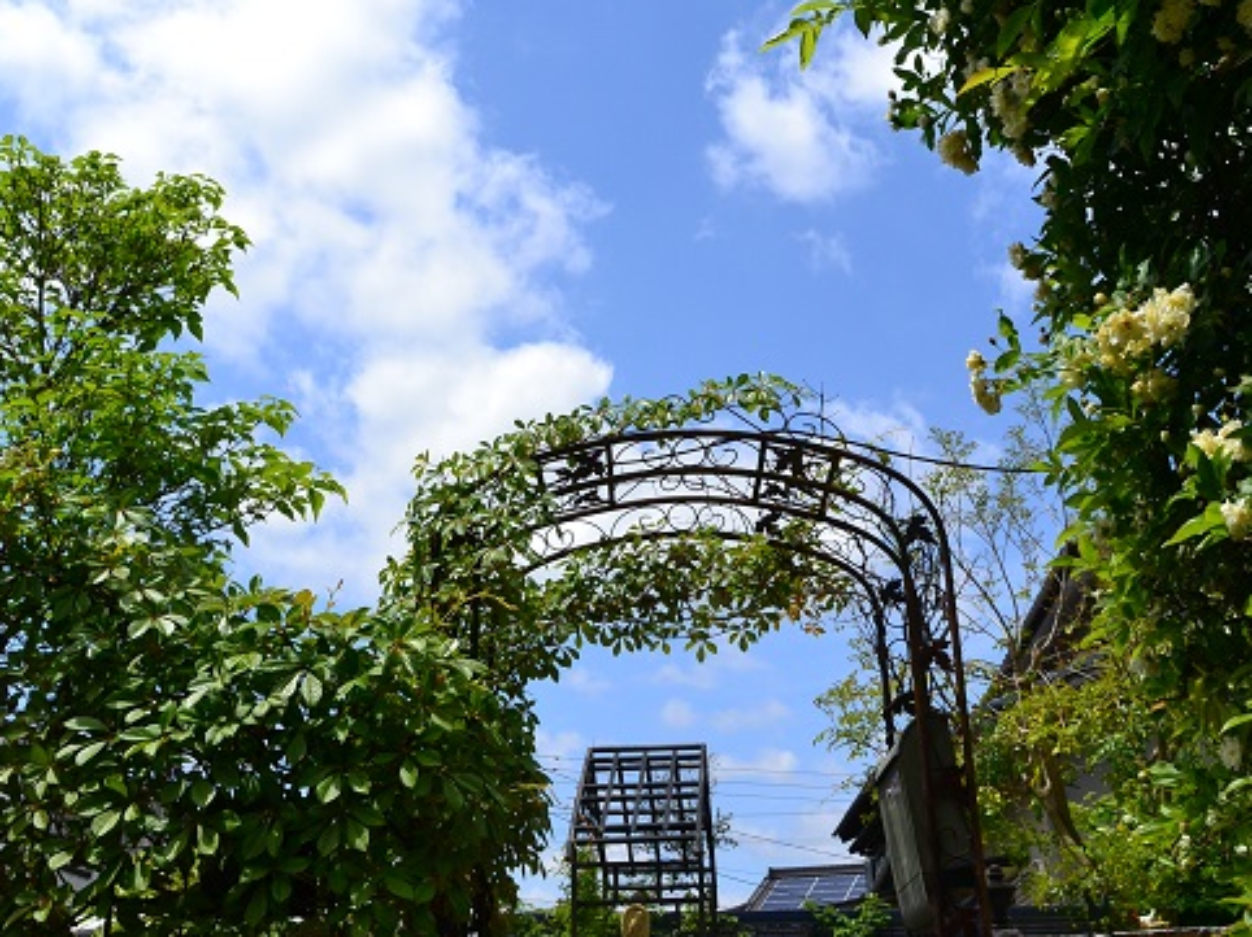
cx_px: 607
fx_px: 1482
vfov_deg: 35.0
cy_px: 365
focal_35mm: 41
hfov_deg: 45.8
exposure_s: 1/500
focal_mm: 18
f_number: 11
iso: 400
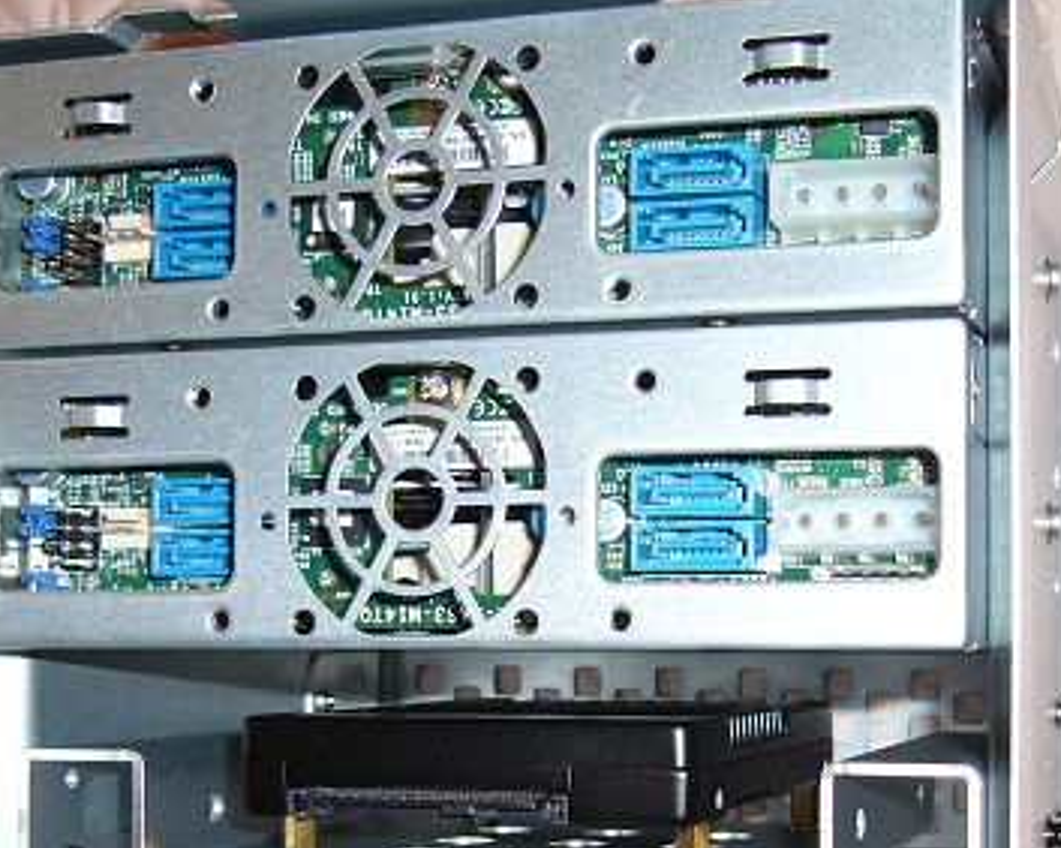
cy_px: 568
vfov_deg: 24.4
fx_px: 1946
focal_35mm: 62
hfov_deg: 30.4
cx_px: 646
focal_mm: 5.8
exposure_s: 1/30
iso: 100
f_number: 2.8
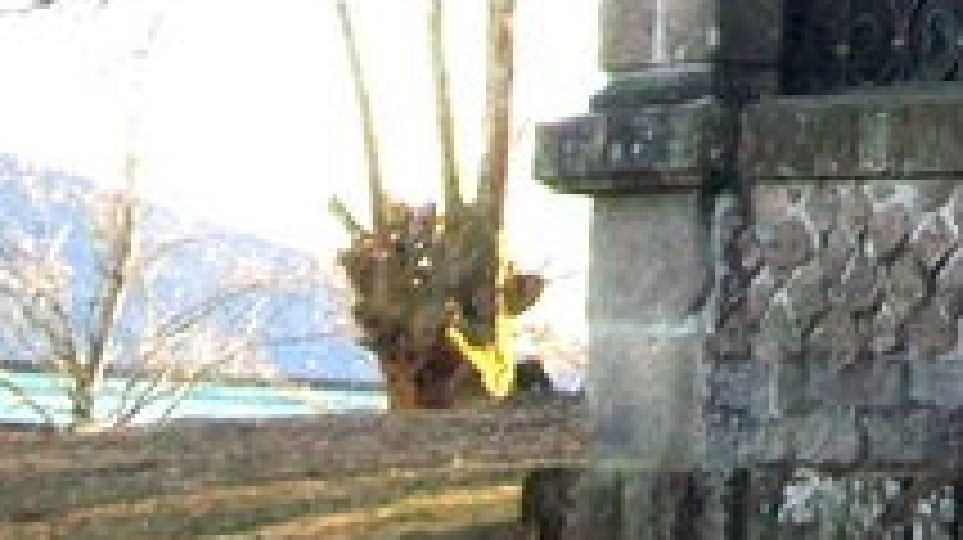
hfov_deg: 8.2
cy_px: -549
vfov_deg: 4.7
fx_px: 6456
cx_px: 1696
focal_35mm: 253
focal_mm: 11
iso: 160
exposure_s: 1/125
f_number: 4.1
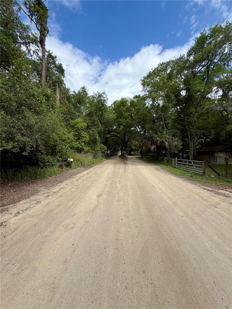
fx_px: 125
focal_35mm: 14
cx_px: 116
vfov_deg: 102.1
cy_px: 154
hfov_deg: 85.7
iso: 20
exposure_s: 1/789
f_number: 2.2
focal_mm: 2.22
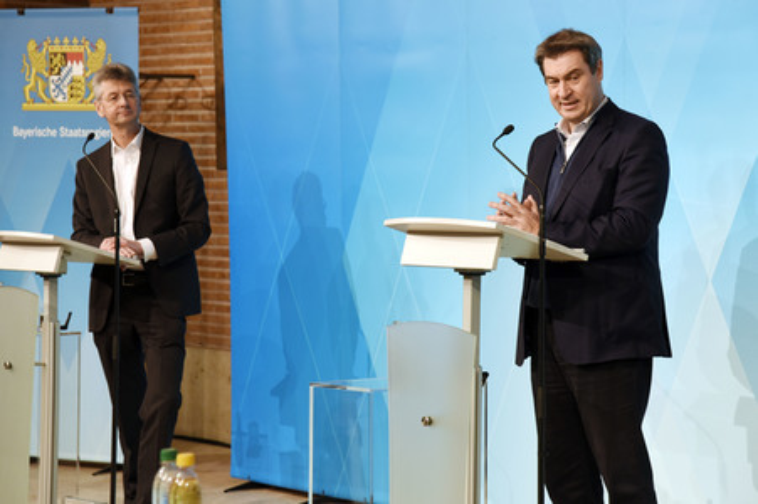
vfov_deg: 13.0
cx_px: 379
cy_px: 252
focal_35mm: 105
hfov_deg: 19.5
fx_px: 2209
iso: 1250
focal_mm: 105
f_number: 6.3
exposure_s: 1/60
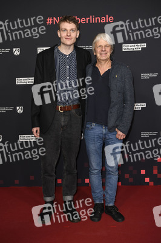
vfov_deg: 48.5
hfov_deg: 33.3
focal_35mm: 40
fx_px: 269
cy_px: 122
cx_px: 80
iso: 800
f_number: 4
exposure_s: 1/250
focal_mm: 40
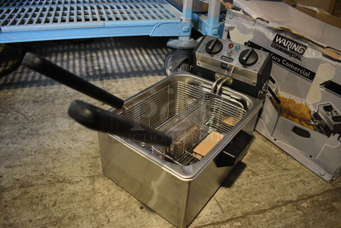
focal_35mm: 27
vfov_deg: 48.0
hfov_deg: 67.3
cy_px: 114
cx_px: 170
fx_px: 256
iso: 1800
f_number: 3.5
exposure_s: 1/125
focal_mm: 18
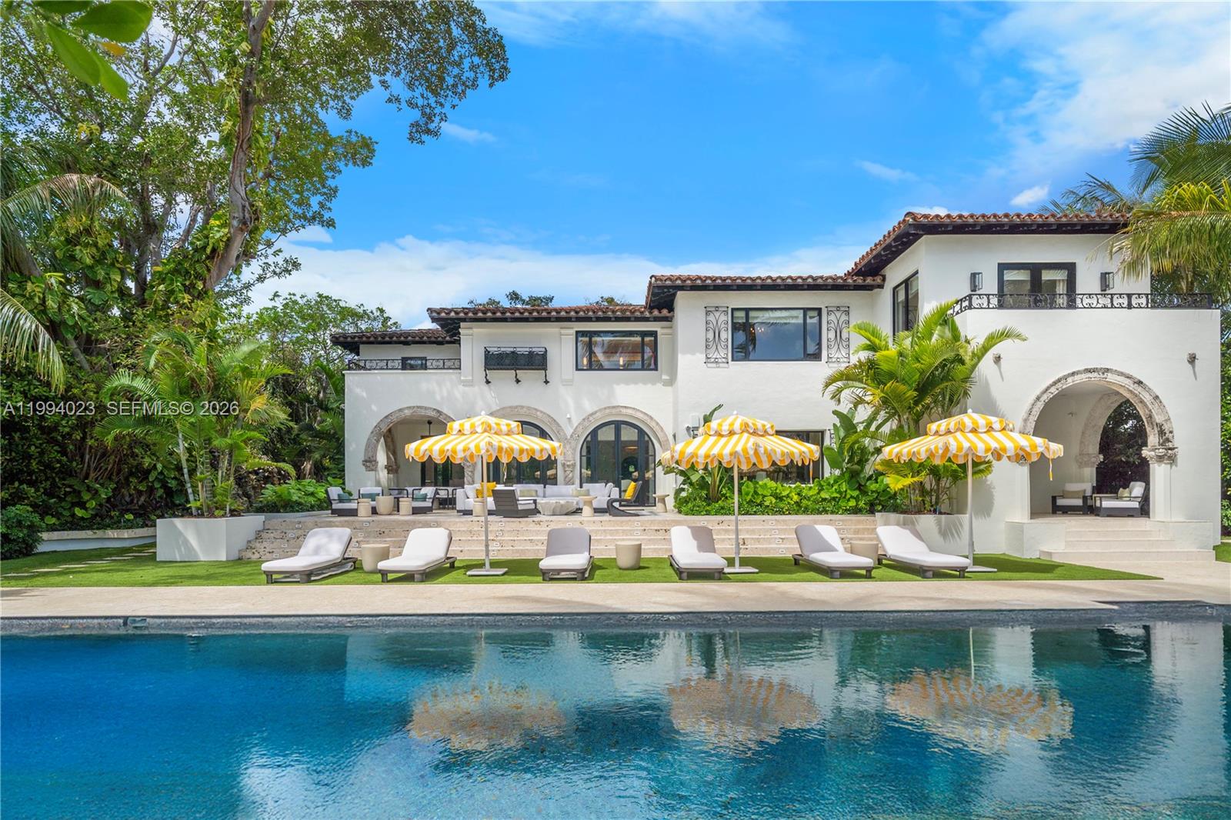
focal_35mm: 16
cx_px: 616
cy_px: 410
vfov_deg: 73.7
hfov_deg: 96.7
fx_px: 547
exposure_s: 1/1000
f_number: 8
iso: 320
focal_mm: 16
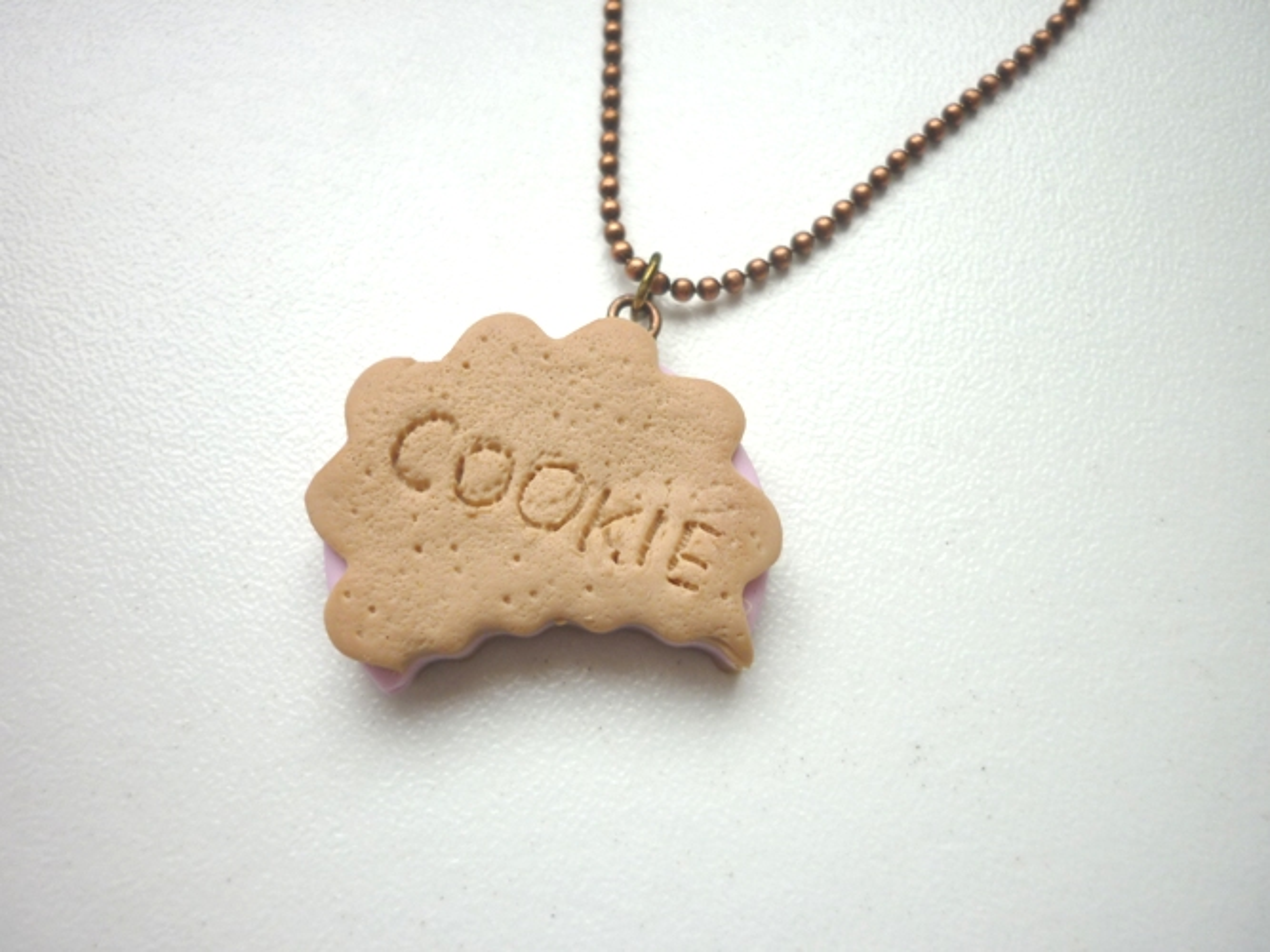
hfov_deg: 55.4
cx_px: 635
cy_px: 476
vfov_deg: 42.9
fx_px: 1210
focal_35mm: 33
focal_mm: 5.5
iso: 80
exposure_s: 1/80
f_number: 2.8
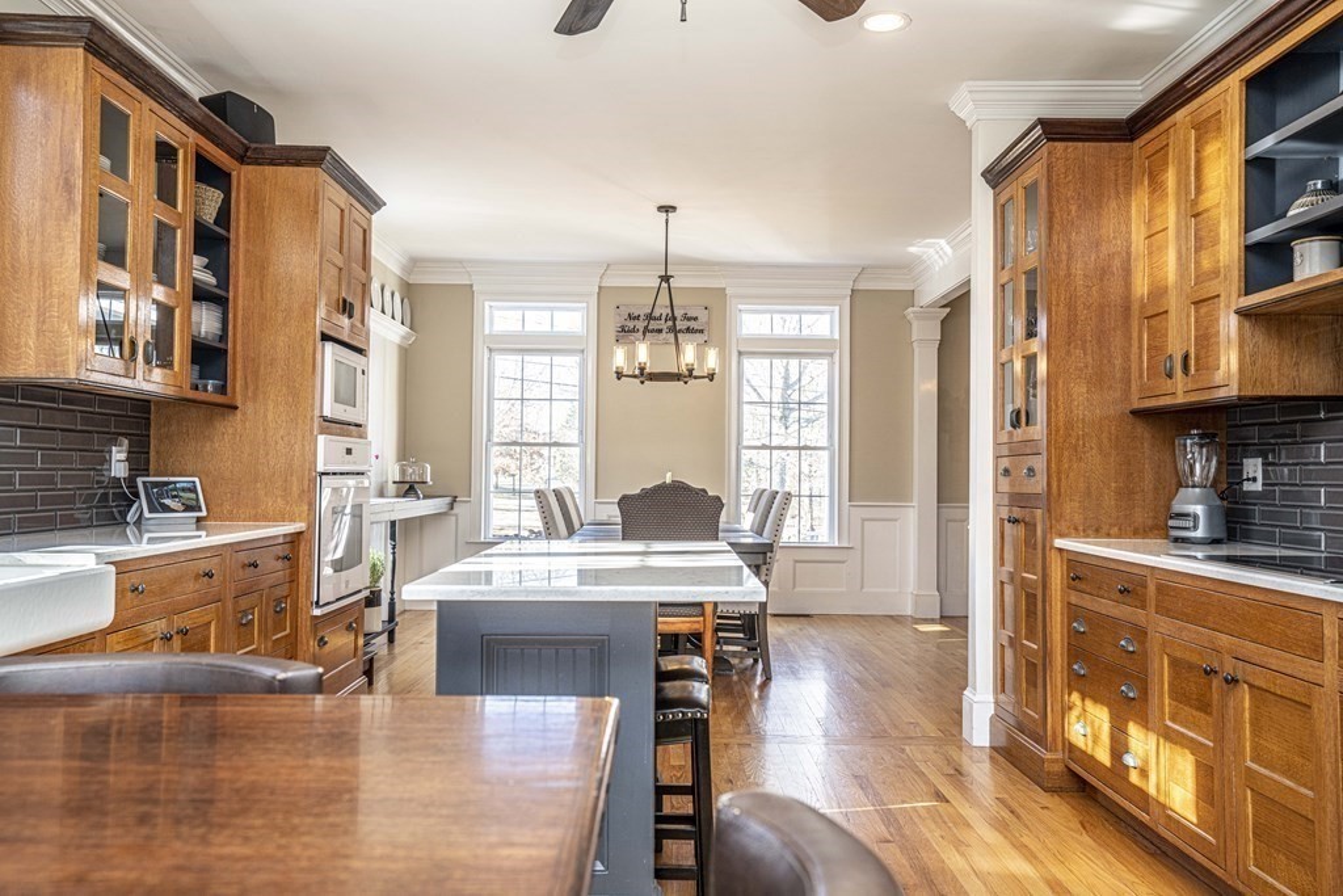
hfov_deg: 63.7
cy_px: 448
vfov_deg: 45.0
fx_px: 1082
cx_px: 672
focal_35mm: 29
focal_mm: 29
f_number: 6.3
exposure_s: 1/30
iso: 320
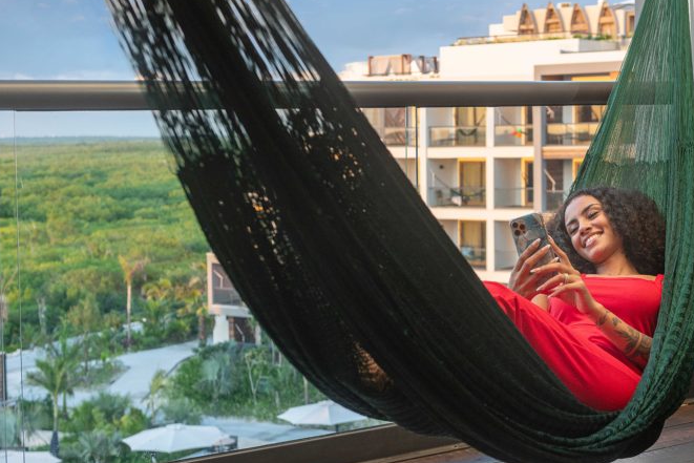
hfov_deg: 32.1
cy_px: 244
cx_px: 470
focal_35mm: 62
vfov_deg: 21.9
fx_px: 1195
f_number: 4.5
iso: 125
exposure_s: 1/80
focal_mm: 40
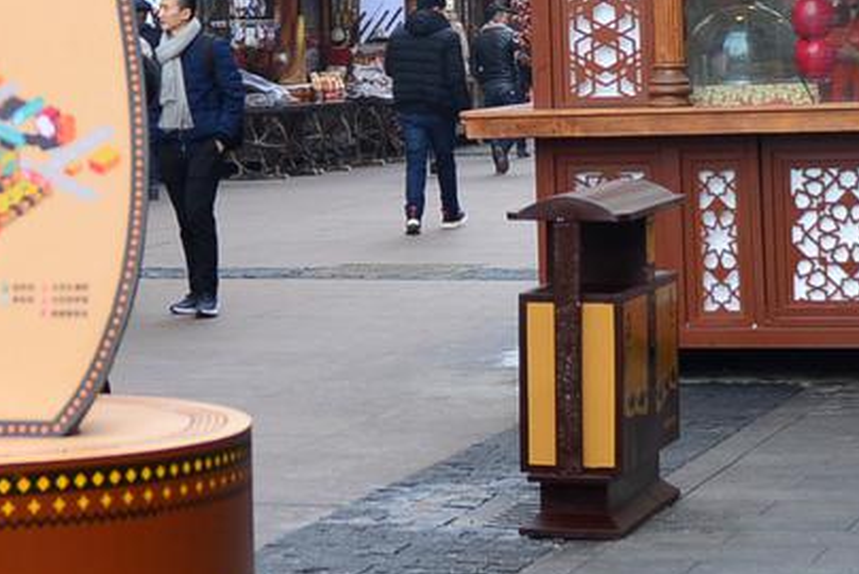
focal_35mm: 147
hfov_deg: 13.8
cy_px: 14
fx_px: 3510
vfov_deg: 9.3
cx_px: 43
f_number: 2.8
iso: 320
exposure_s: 1/320
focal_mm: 29
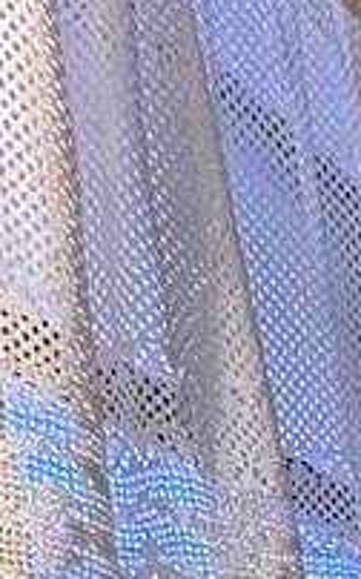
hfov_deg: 10.7
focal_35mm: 88
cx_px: 1054
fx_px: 1387
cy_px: 1387
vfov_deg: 14.8
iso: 250
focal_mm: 2.22
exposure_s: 1/60
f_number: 2.2
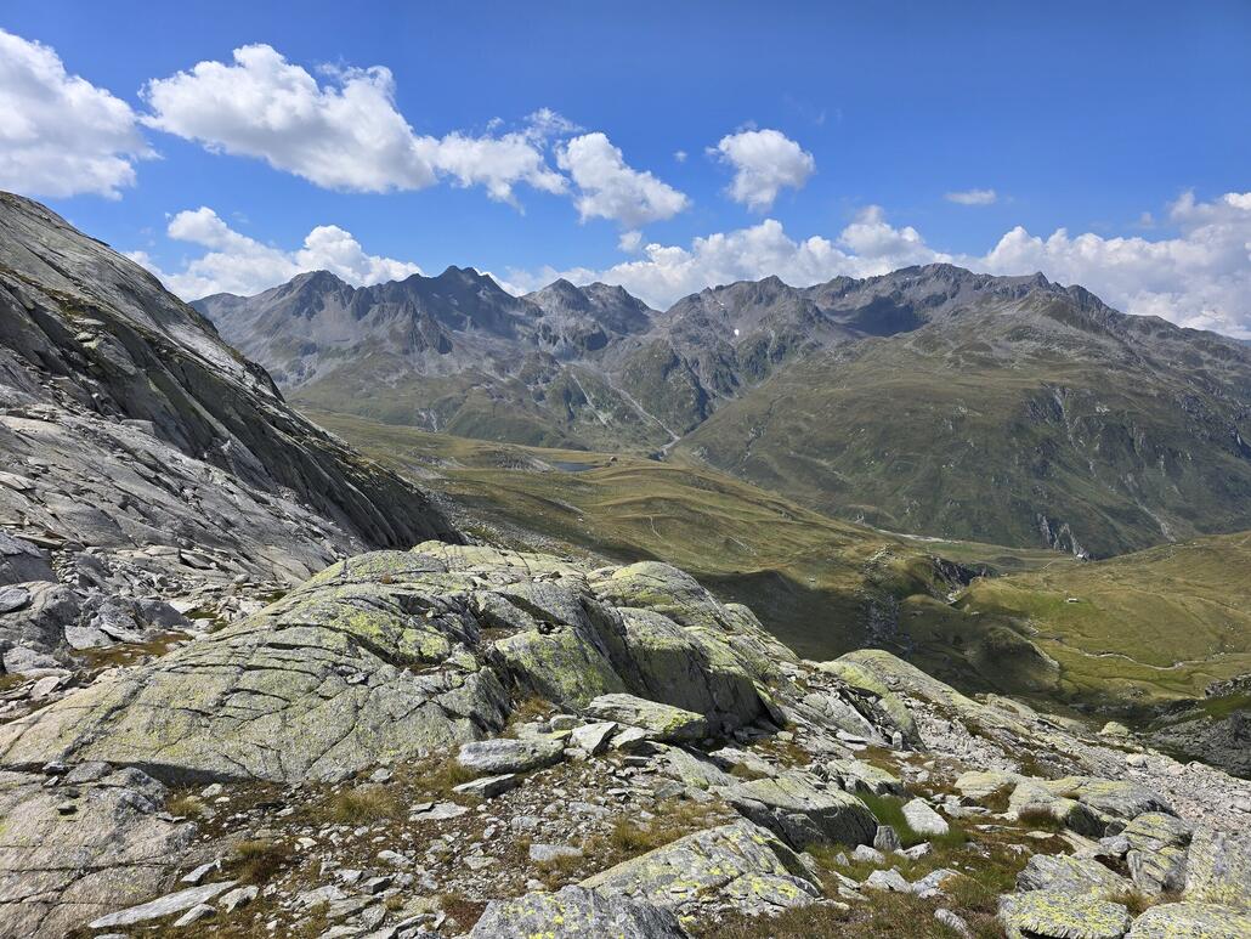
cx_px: 626
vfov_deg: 58.9
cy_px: 470
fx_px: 831
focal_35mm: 23
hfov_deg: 73.9
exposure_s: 1/1129
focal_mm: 6.3
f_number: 1.7
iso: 12
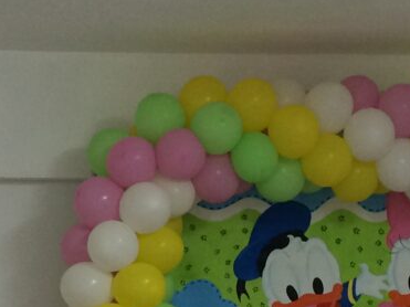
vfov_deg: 11.4
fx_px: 1480
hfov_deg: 15.6
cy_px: 446
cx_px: 31
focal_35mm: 125
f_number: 2.2
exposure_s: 1/33
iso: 160
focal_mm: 4.15
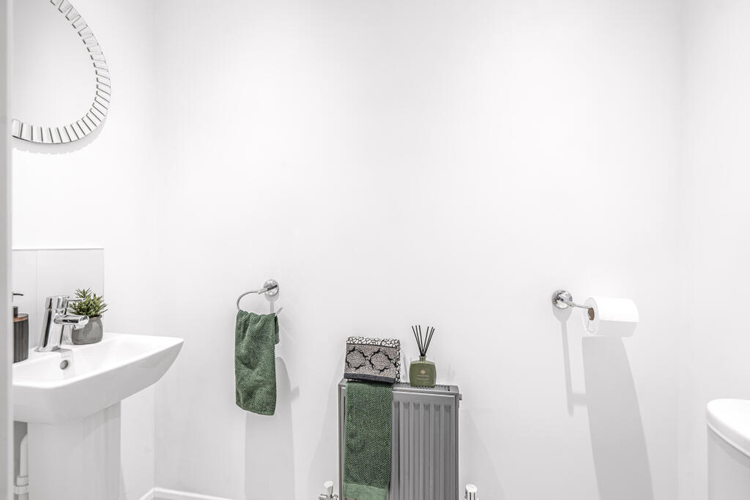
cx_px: 375
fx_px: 333
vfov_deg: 73.8
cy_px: 250
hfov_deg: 96.7
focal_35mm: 16
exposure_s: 1/2.5
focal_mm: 16
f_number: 8
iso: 100
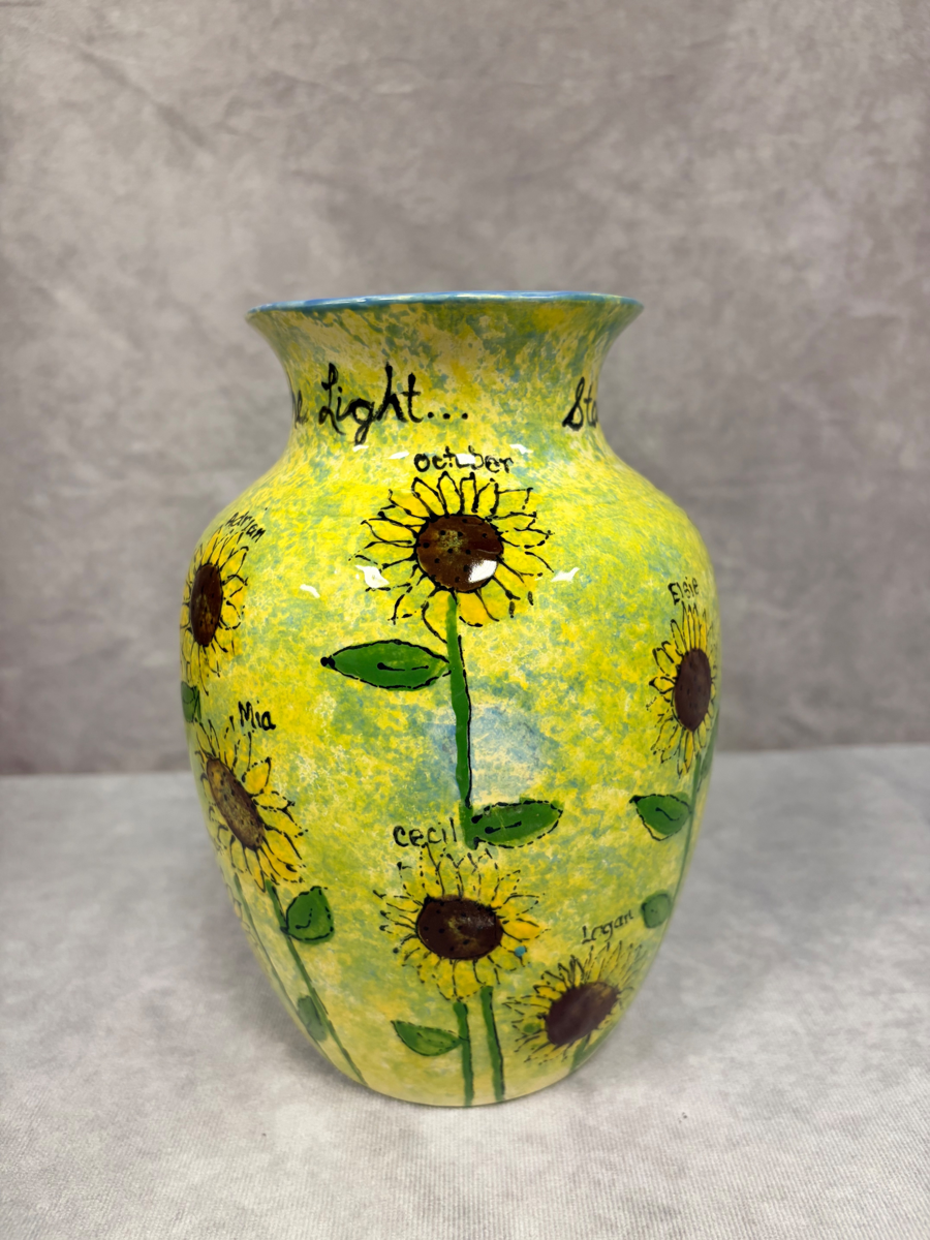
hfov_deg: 53.1
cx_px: 465
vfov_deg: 67.3
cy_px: 620
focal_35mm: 26
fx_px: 931
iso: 160
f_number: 1.6
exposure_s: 1/60
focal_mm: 5.96
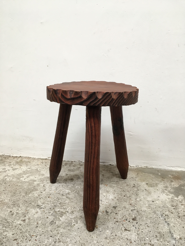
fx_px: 207
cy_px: 123
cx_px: 92
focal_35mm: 29
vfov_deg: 61.7
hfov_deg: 48.2
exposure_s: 1/33
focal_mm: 4.15
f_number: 2.2
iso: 50
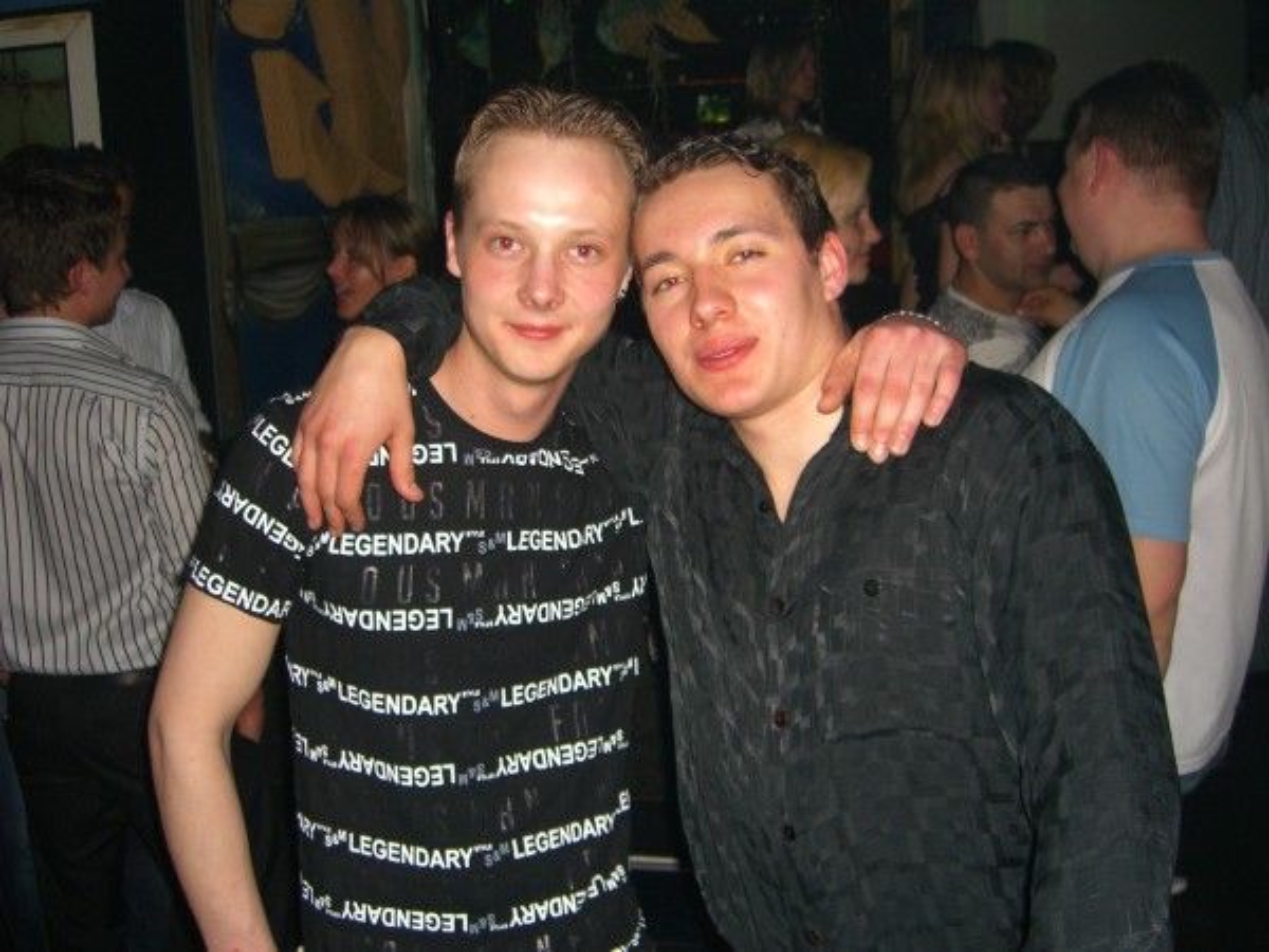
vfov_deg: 37.7
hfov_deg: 49.0
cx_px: 634
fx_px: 1393
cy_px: 476
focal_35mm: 38
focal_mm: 7.9
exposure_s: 1/60
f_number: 2.8
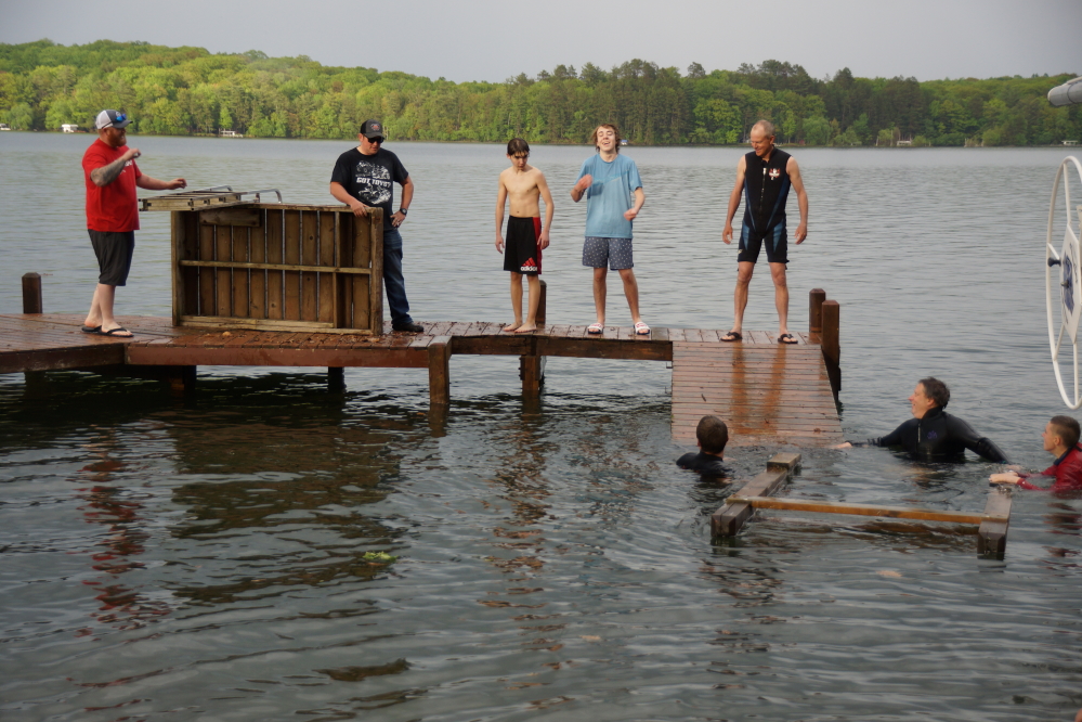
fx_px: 2029
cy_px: 361
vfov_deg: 20.2
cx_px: 541
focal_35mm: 68
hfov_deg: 29.9
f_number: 4.5
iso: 160
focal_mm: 45
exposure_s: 1/80
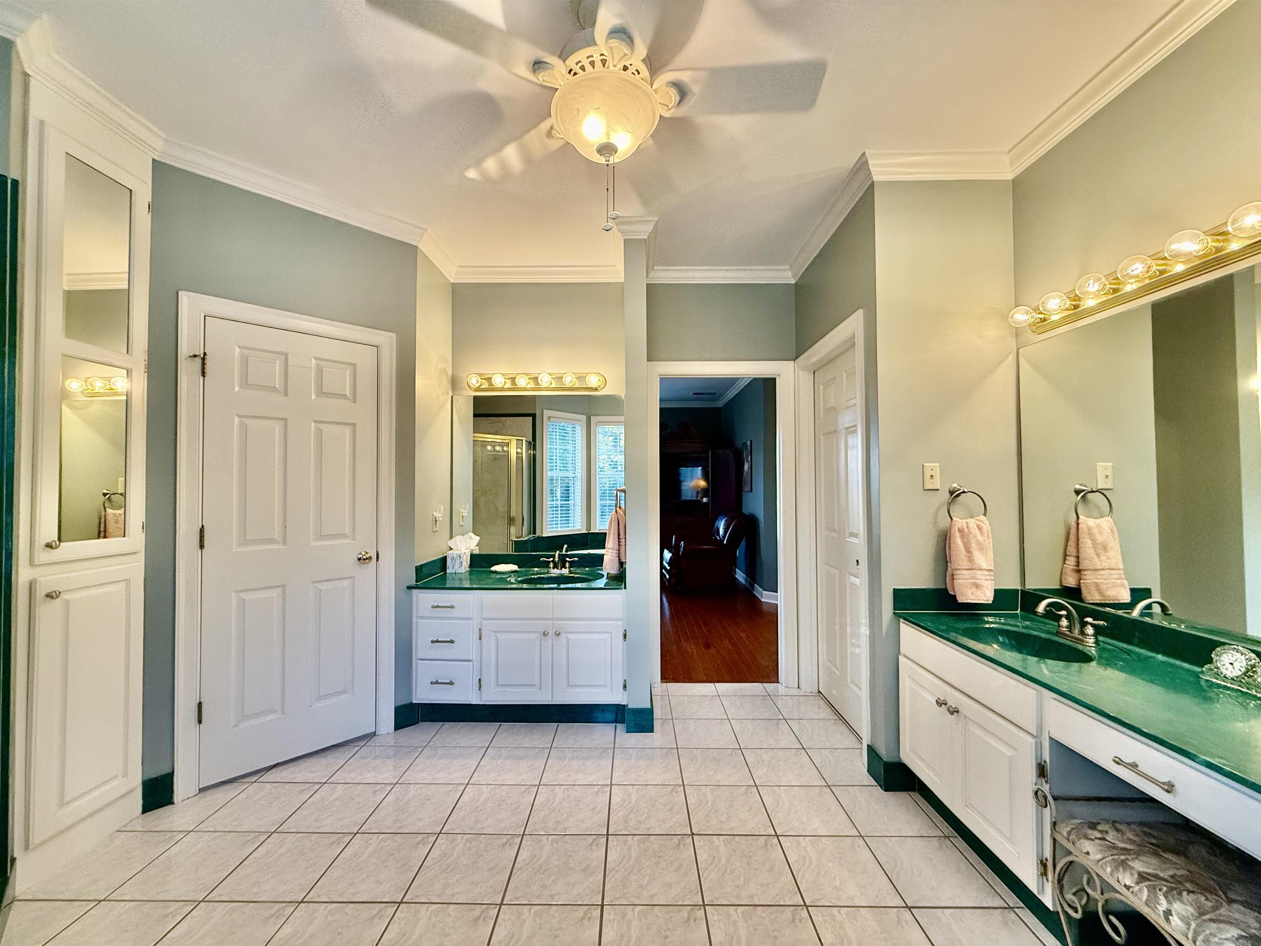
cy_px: 473
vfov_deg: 85.7
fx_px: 510
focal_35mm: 14
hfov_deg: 102.1
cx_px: 630
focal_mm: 2.22
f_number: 2.2
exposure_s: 1/120
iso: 320
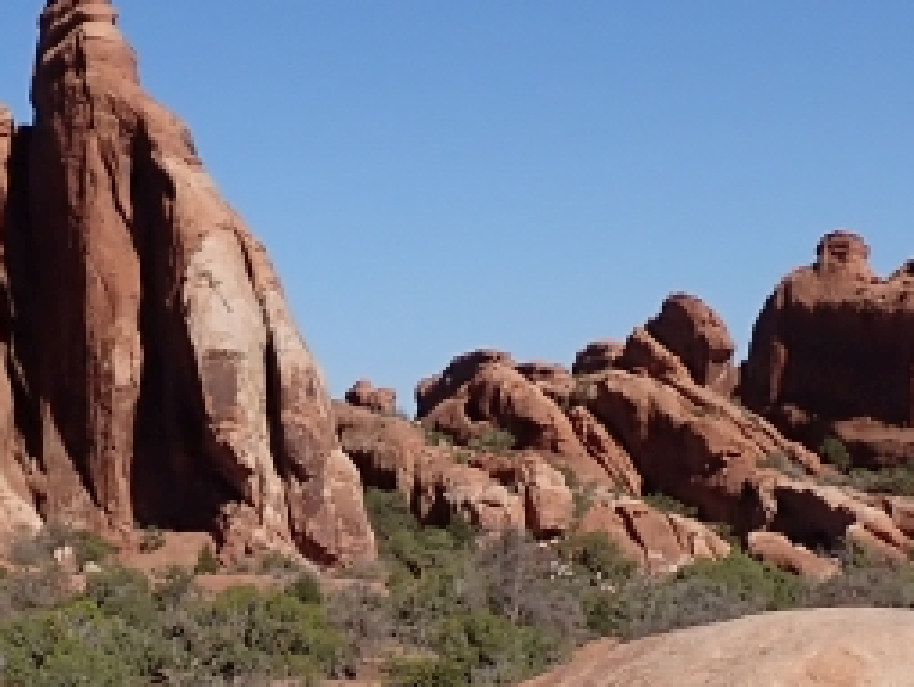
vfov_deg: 12.5
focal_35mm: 118
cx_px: 97
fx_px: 3119
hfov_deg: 16.5
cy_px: 601
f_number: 9
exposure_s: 1/320
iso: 100
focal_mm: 5.4
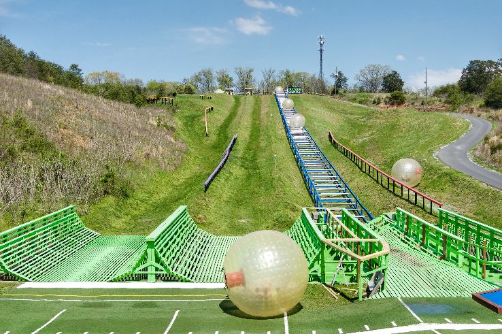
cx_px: 251
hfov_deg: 46.4
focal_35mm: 42
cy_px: 167
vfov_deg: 31.9
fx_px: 585
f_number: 11
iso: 400
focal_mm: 28
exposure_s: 1/400
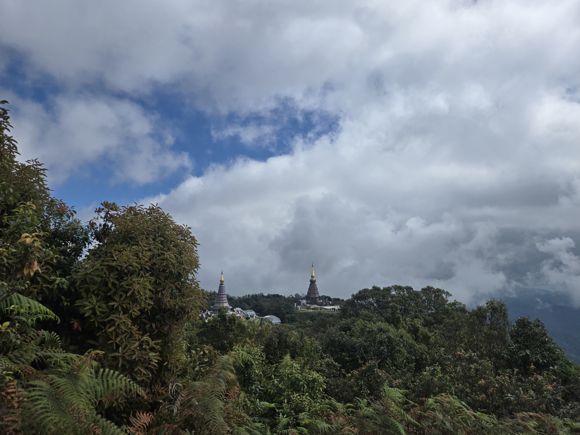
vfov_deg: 58.9
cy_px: 218
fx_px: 385
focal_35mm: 23
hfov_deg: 73.9
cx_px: 290
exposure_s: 1/4661
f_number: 1.8
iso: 25
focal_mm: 5.4
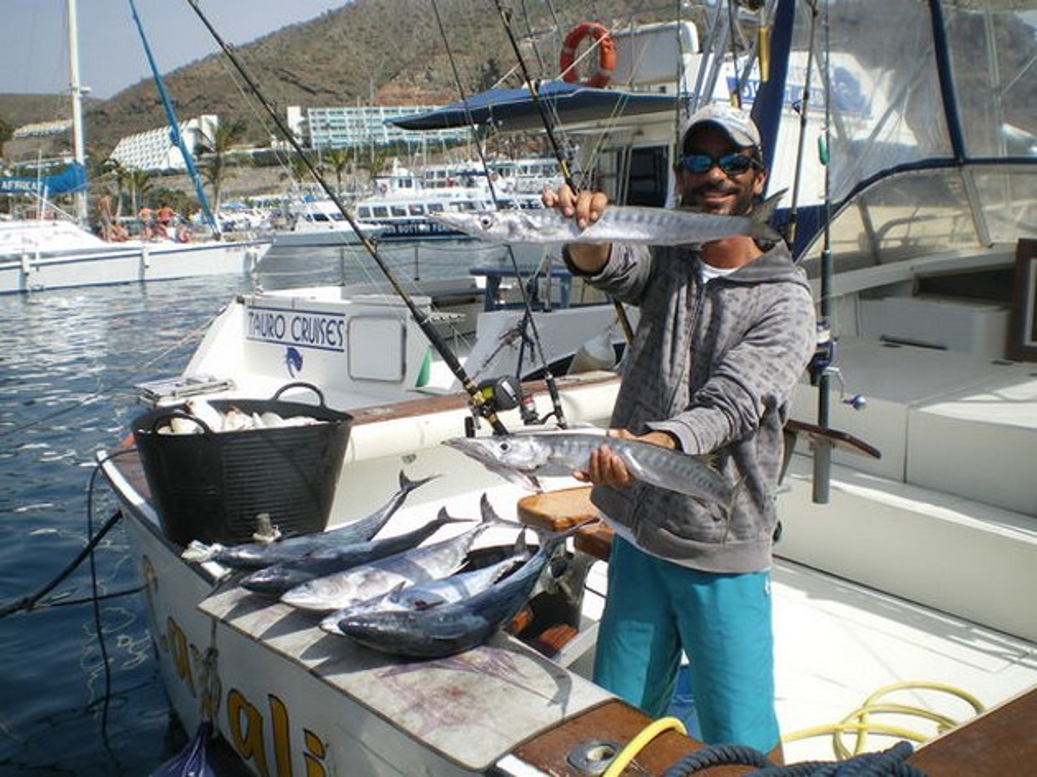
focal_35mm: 36
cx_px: 518
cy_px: 388
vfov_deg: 39.6
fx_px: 1078
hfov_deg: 51.4
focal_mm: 6.3
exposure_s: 1/500
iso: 50
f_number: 4.6
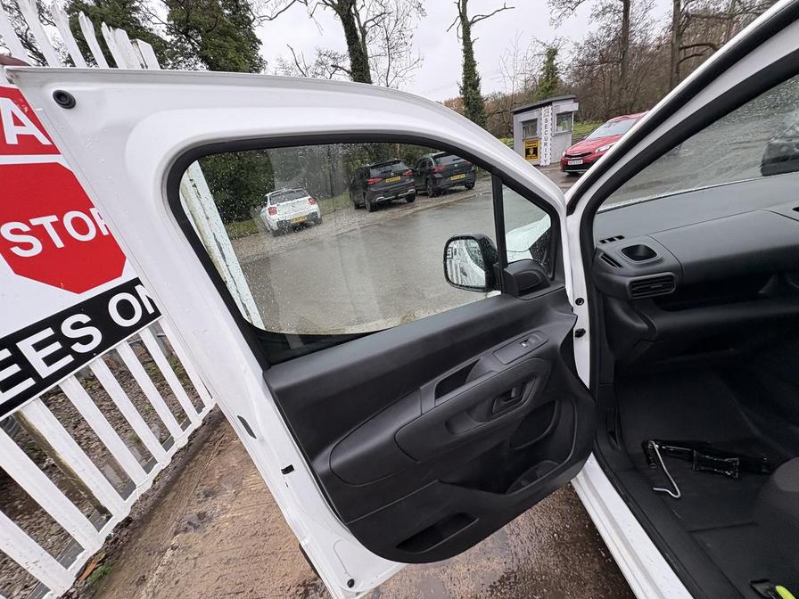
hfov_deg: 102.1
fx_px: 323
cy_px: 300
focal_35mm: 14
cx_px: 400
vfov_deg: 85.7
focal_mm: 2.22
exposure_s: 1/99
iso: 125
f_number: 2.2
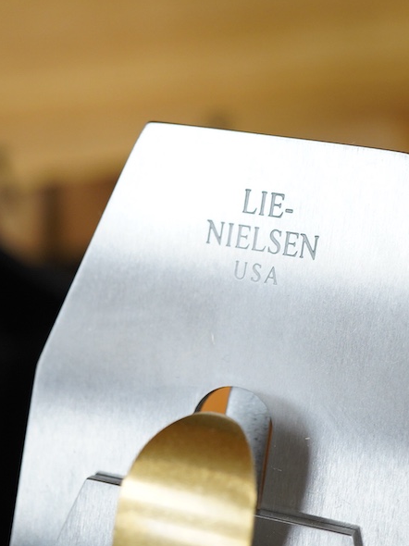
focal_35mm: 66
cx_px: 233
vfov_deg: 29.4
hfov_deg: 22.2
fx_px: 1041
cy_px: 274
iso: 1250
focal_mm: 30
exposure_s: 1/125
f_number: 3.5
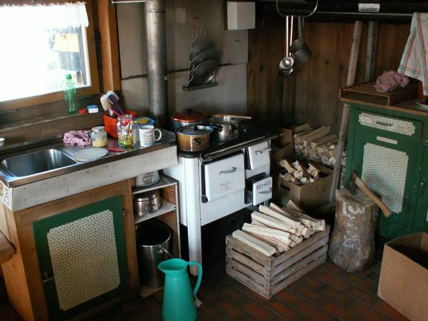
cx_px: 214
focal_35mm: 35
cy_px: 160
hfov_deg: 52.6
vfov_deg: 40.7
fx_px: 433
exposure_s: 1/25
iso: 160
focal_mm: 5.86
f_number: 2.8
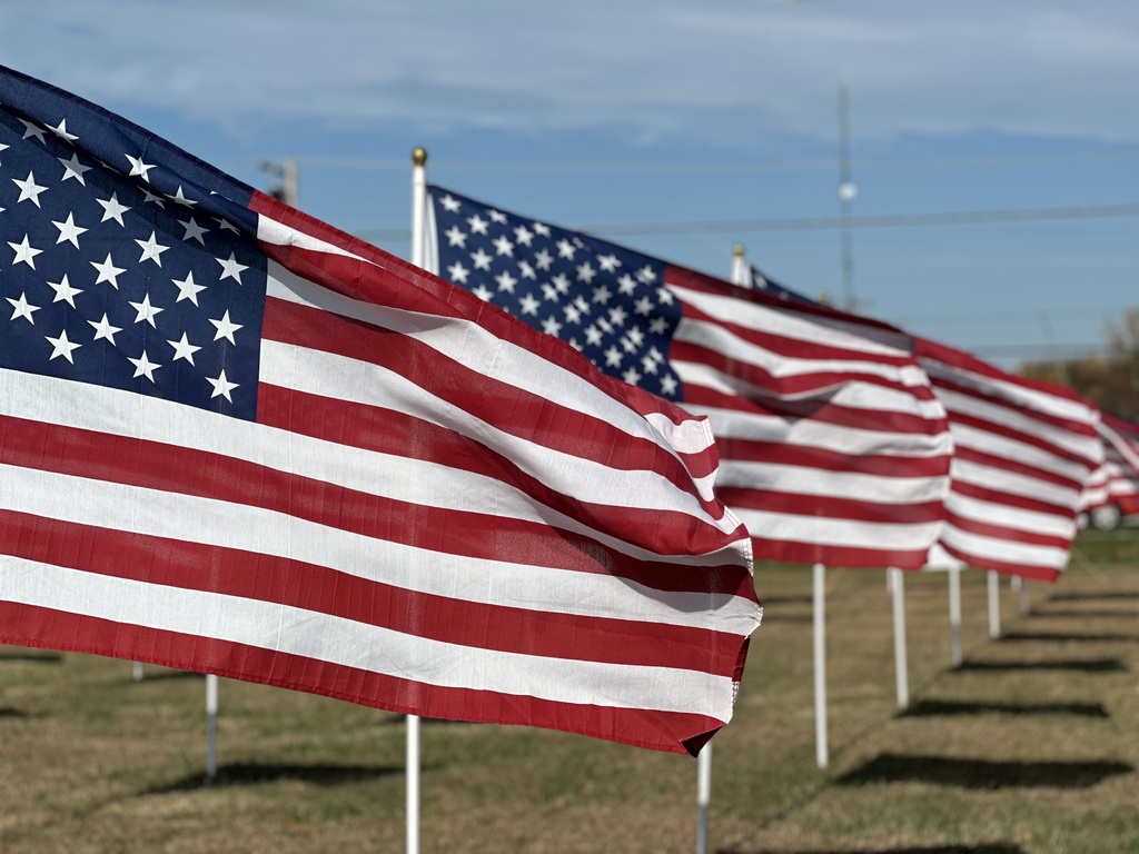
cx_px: 570
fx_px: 2534
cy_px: 427
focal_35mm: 77
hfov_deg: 25.3
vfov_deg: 19.1
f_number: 2.8
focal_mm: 9
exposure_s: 1/1623
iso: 32
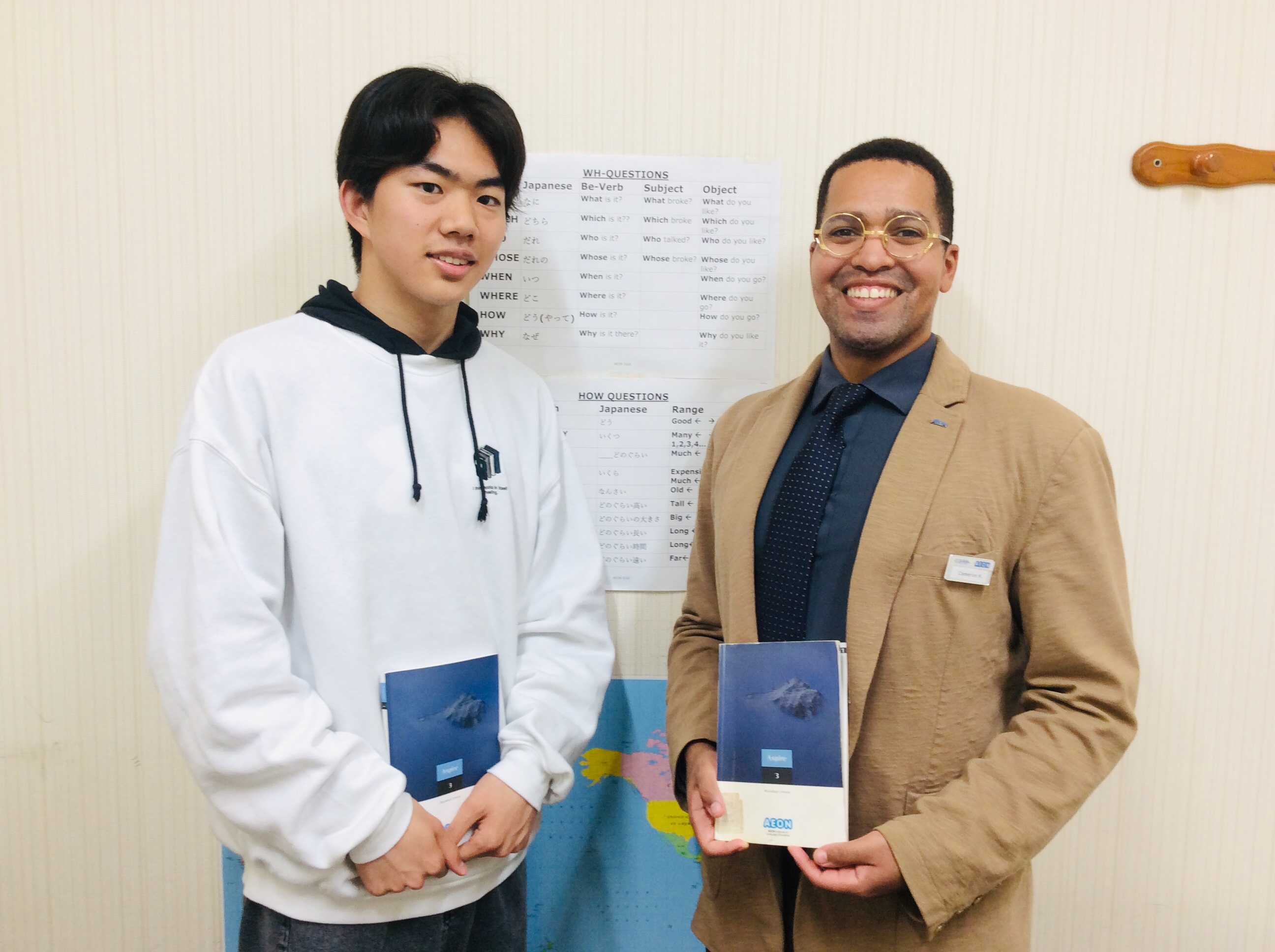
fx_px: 1177
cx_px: 638
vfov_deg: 44.1
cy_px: 476
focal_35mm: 32
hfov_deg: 56.9
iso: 40
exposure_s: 1/24
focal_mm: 3.3
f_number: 2.4
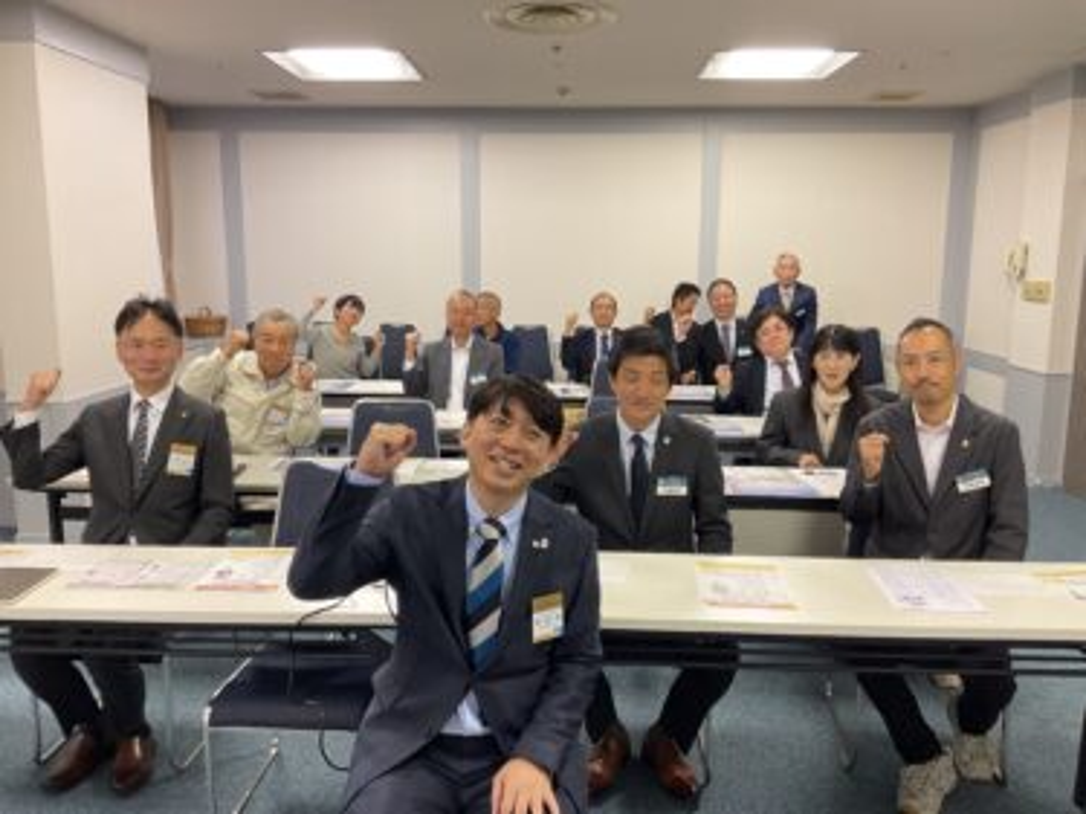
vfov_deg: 48.2
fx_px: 910
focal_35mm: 29
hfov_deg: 61.7
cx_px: 543
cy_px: 407
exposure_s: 1/50
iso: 64
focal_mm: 3
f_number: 1.8
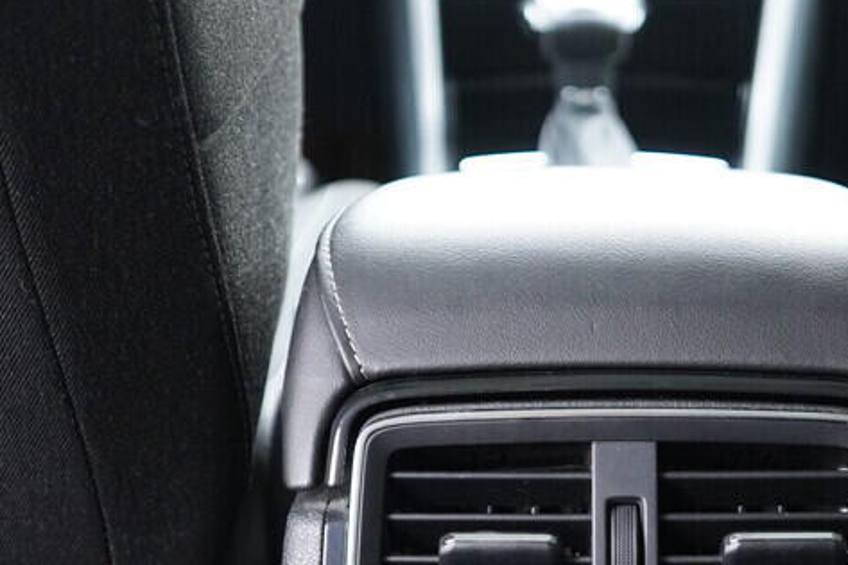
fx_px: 1837
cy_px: 604
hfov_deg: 25.9
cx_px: 545
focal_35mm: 78
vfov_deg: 17.0
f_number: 2.8
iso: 1600
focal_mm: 24
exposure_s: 1/40
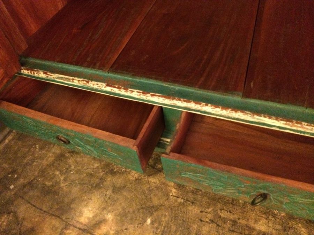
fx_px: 272
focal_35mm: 30
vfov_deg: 46.8
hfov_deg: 60.0
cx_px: 157
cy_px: 118
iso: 1600
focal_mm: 4.12
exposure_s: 1/15
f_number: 2.2
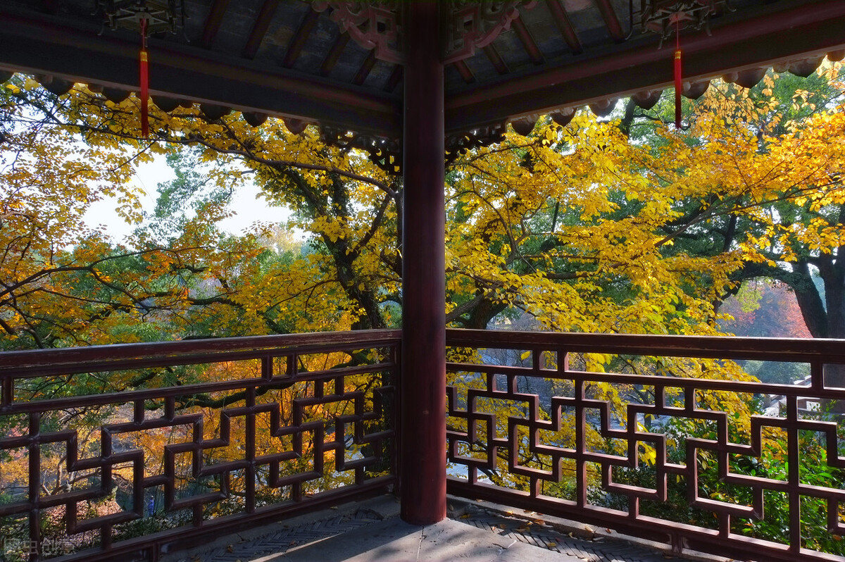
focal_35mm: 24
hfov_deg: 73.8
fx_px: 563
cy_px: 281
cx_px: 422
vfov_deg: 53.1
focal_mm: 16
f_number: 16
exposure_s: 1/14
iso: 200
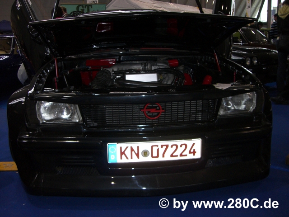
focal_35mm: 38
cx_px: 144
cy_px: 108
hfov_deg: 49.0
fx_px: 317
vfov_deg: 37.7
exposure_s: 1/60
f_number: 2.7
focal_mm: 6.2
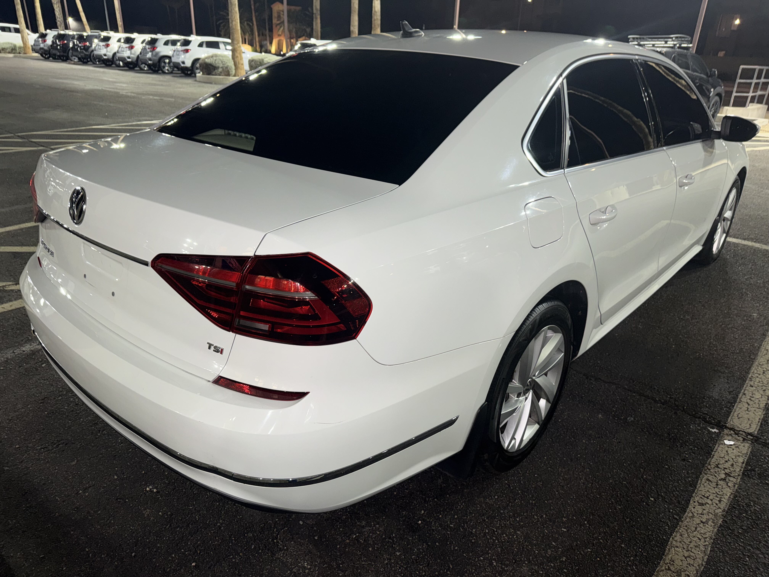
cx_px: 384
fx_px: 533
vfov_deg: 56.8
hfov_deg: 71.6
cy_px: 288
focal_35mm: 24
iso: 64
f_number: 1.78
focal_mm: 6.76
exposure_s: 1/15
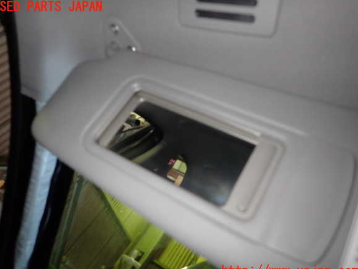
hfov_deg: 67.3
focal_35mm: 26
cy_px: 139
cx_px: 176
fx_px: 269
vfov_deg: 53.1
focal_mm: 4.5
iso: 200
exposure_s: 1/30
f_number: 2
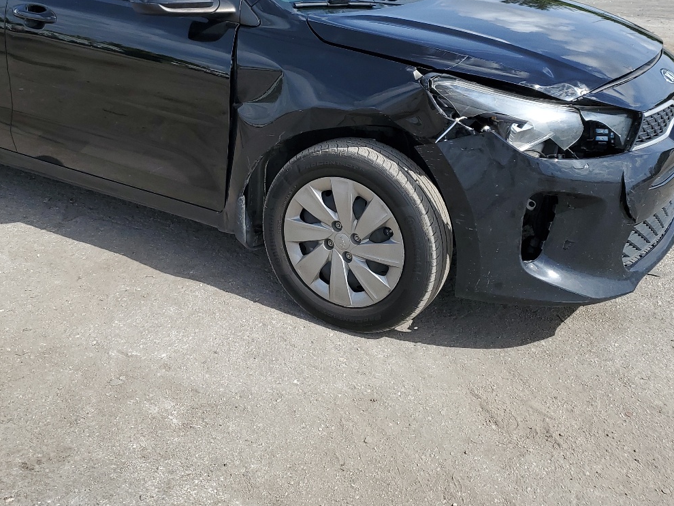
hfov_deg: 44.4
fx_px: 818
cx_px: 248
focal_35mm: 42
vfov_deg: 33.7
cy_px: 126
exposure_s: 1/2500
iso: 50
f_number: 1.5
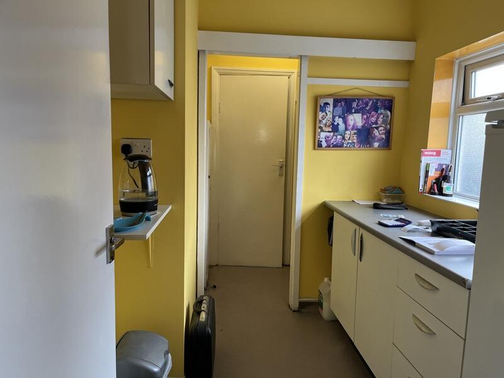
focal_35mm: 26
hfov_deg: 67.3
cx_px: 252
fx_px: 379
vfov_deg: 53.1
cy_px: 189
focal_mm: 5.1
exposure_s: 1/100
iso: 125
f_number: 1.6
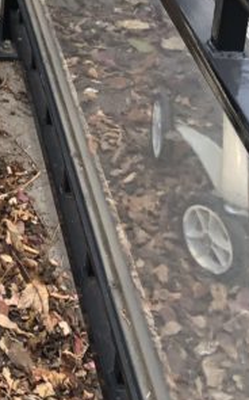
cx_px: -156
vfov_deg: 18.3
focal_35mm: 103
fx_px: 1120
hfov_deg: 12.0
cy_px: -168
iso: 40
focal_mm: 4
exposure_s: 1/120
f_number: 1.8
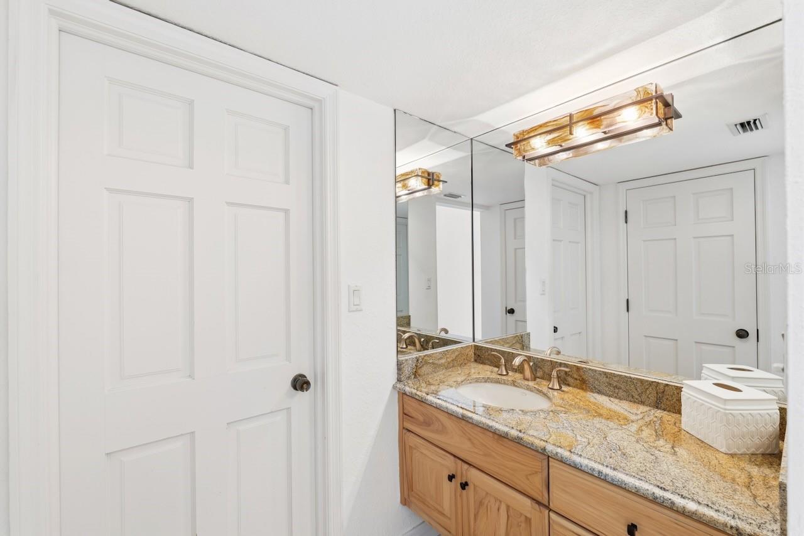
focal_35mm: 14
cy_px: 268
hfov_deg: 104.2
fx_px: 313
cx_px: 402
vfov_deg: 81.2
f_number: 8
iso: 400
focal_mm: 14
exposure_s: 1/3
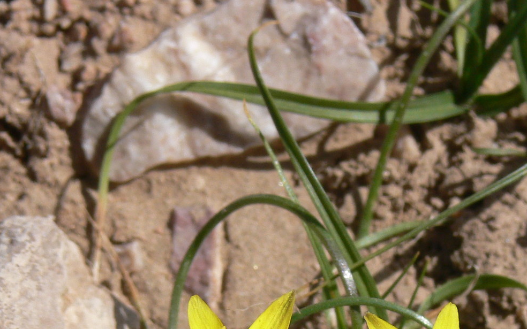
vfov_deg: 4.6
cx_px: 341
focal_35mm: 287
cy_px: 395
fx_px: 4122
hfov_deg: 7.3
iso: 80
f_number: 6.3
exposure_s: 1/400
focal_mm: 23.5
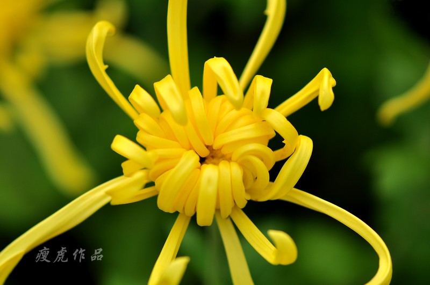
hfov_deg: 13.1
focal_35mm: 158
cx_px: 215
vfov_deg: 8.7
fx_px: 1879
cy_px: 142
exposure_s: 1/800
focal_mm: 105
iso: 100
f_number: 3.2
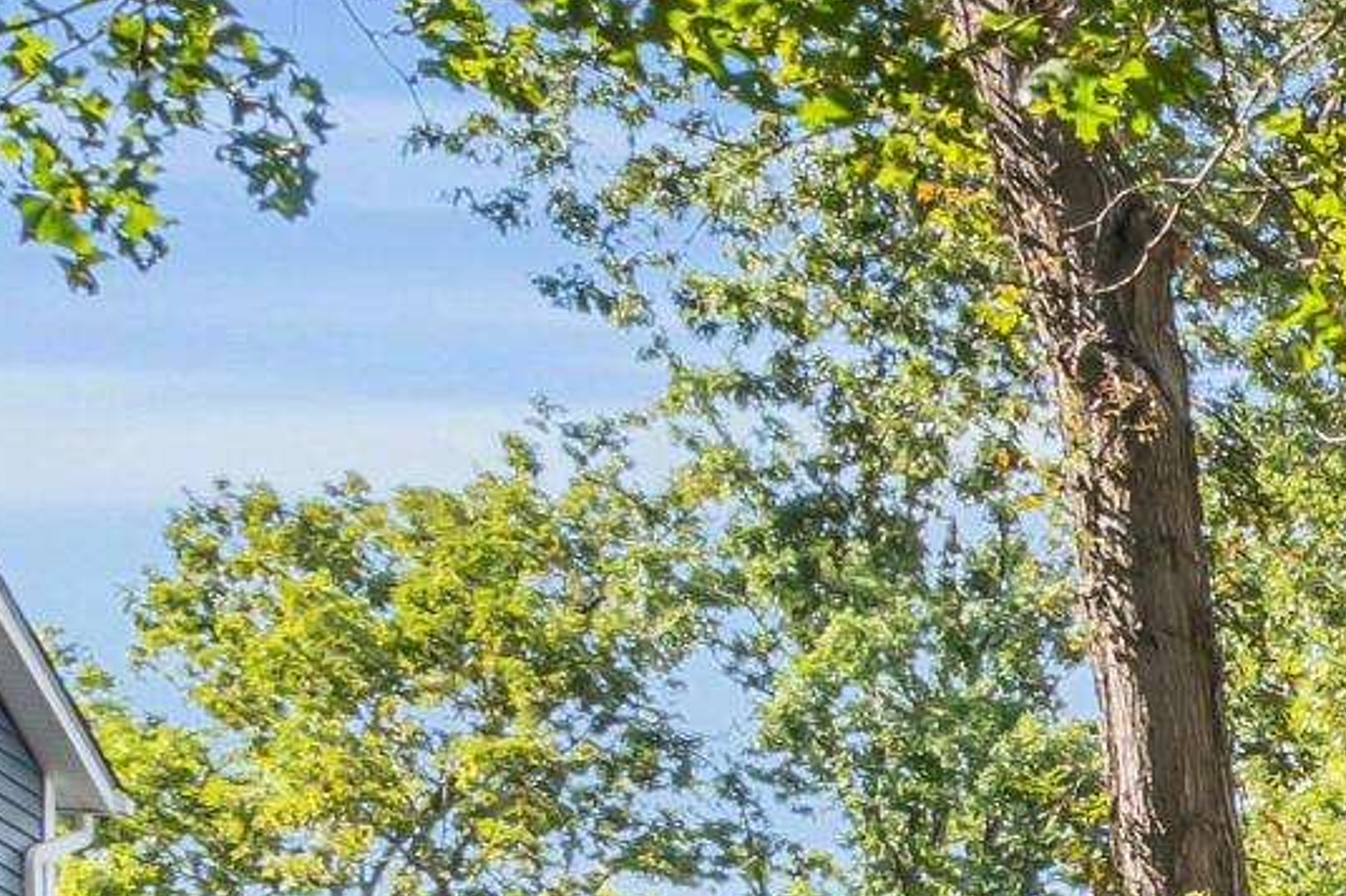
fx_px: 3774
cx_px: 3235
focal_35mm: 101
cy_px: 1878
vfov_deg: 11.9
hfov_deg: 14.0
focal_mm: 18
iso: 200
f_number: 16
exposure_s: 1/10
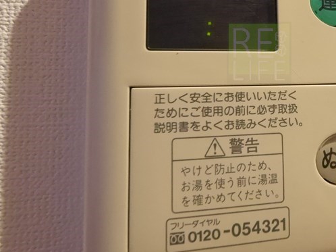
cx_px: 259
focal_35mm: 36
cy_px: 54
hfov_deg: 49.0
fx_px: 349
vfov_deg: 38.3
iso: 2500
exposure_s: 1/60
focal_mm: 7
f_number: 4.5
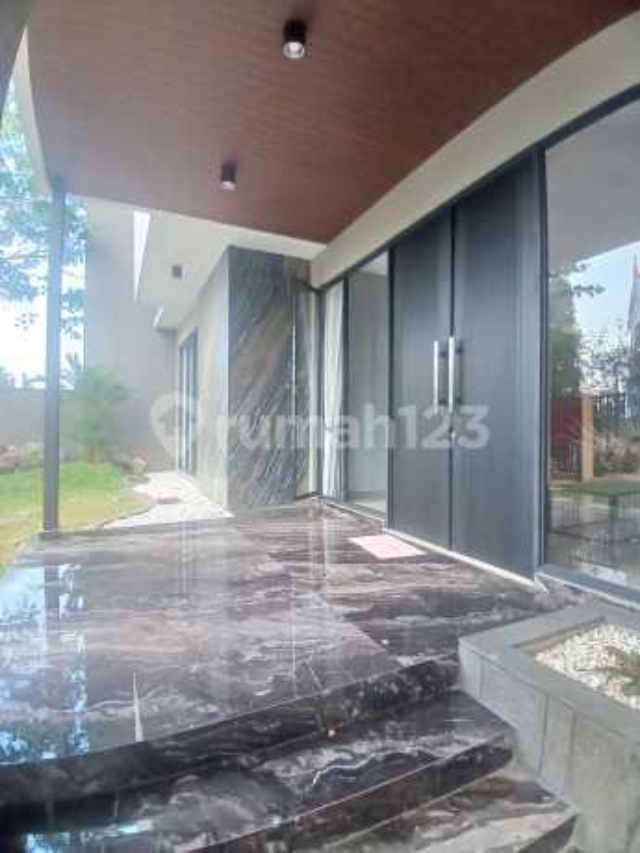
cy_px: 426
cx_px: 320
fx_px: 419
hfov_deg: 74.7
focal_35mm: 17
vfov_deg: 91.0
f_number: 2.2
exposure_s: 1/33.3
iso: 200
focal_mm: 1.4
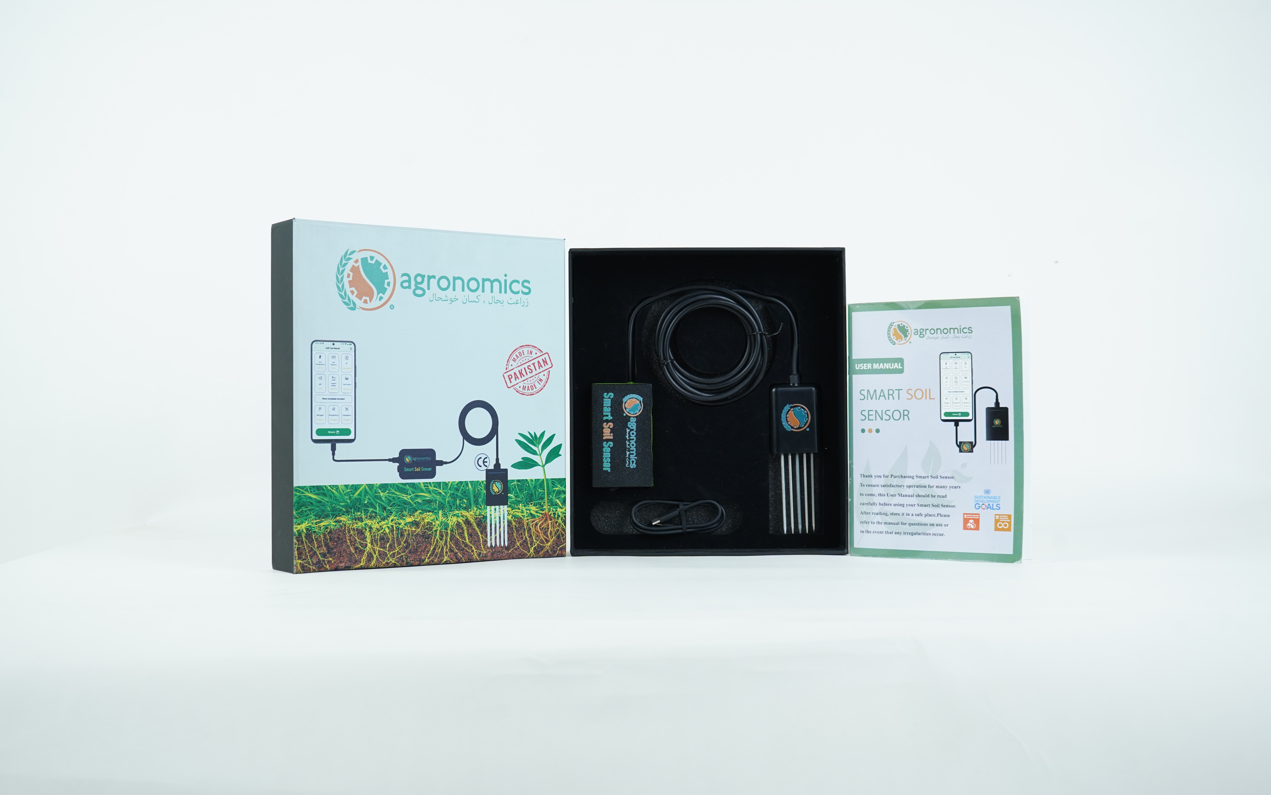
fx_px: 1420
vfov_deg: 31.3
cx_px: 638
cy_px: 390
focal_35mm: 41
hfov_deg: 48.2
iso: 640
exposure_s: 1/100
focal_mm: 40
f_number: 6.3
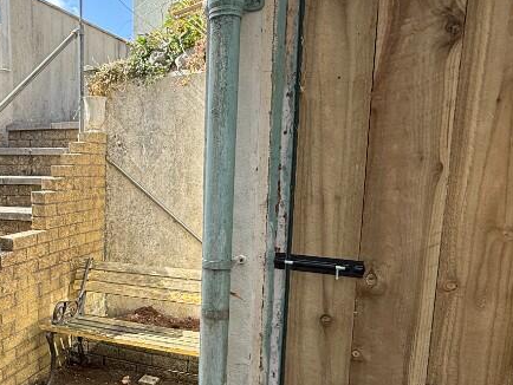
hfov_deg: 52.8
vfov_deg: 42.6
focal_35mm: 33
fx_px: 489
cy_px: 242
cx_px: 126
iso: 50
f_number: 2.2
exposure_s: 1/215
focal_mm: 2.22
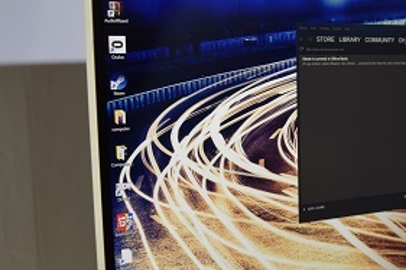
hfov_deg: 25.4
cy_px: 199
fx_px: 868
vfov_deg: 17.6
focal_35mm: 77
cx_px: 379
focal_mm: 20
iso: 400
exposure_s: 1/80
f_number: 4.5
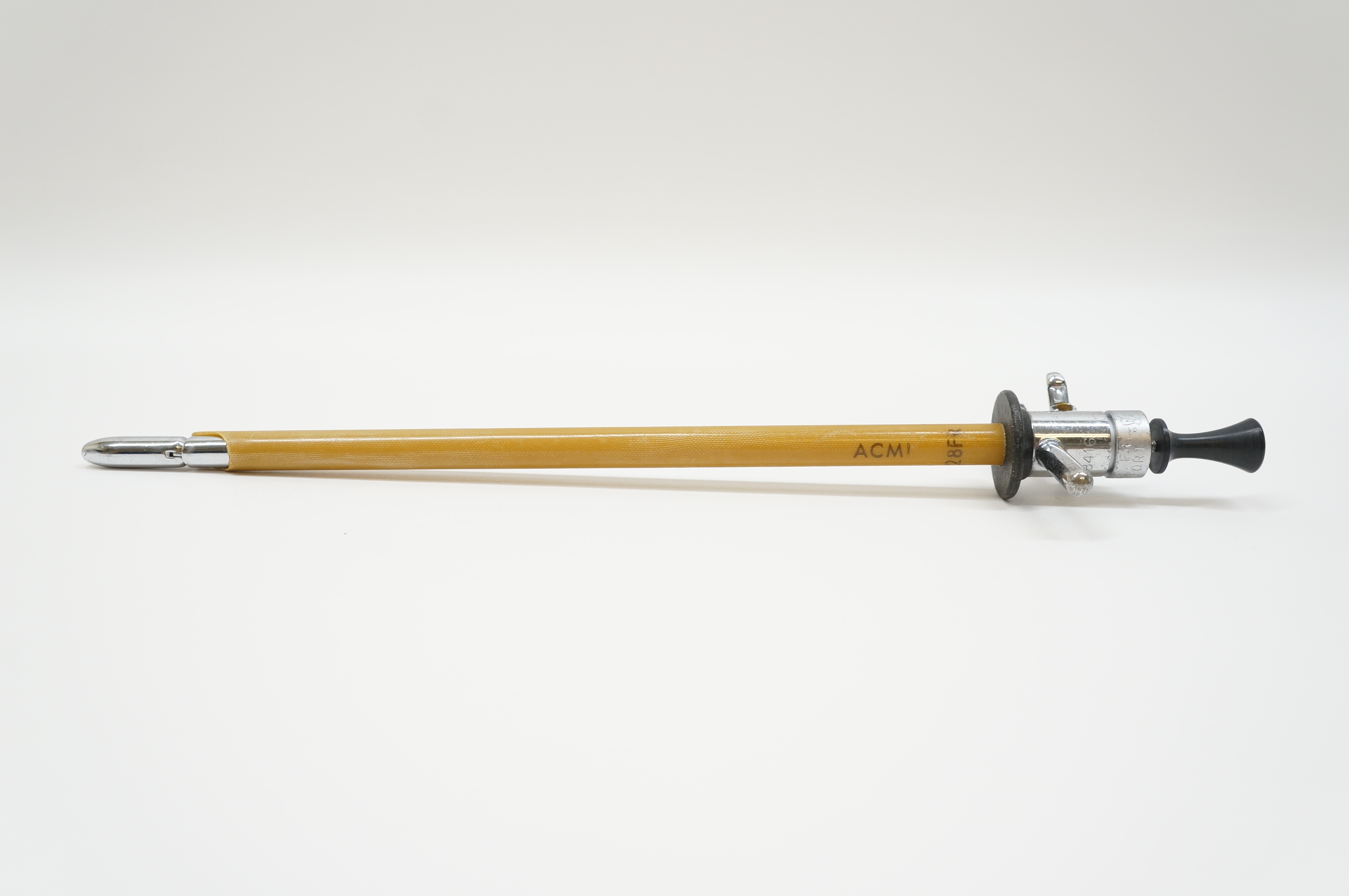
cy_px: 448
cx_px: 674
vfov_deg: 43.5
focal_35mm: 30
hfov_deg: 62.0
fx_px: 1123
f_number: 6.3
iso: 400
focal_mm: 20
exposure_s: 1/50
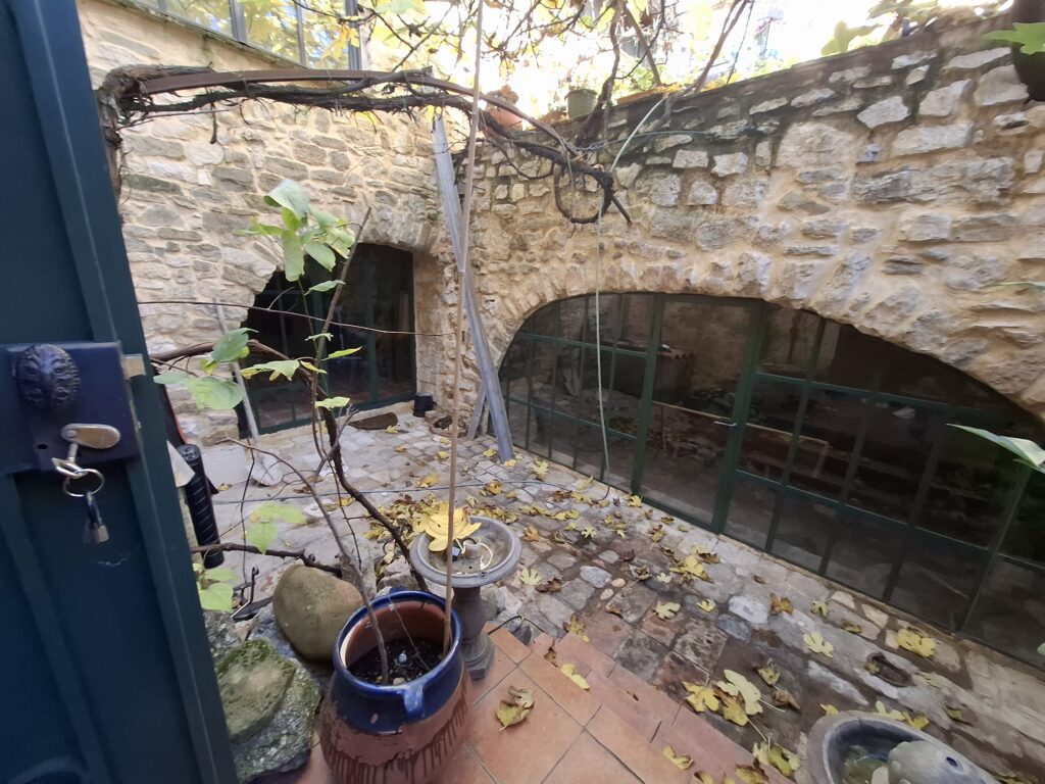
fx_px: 392
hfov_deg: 106.2
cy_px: 392
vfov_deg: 89.9
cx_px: 522
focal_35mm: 13
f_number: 2.2
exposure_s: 1/50
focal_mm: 1.74
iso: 125
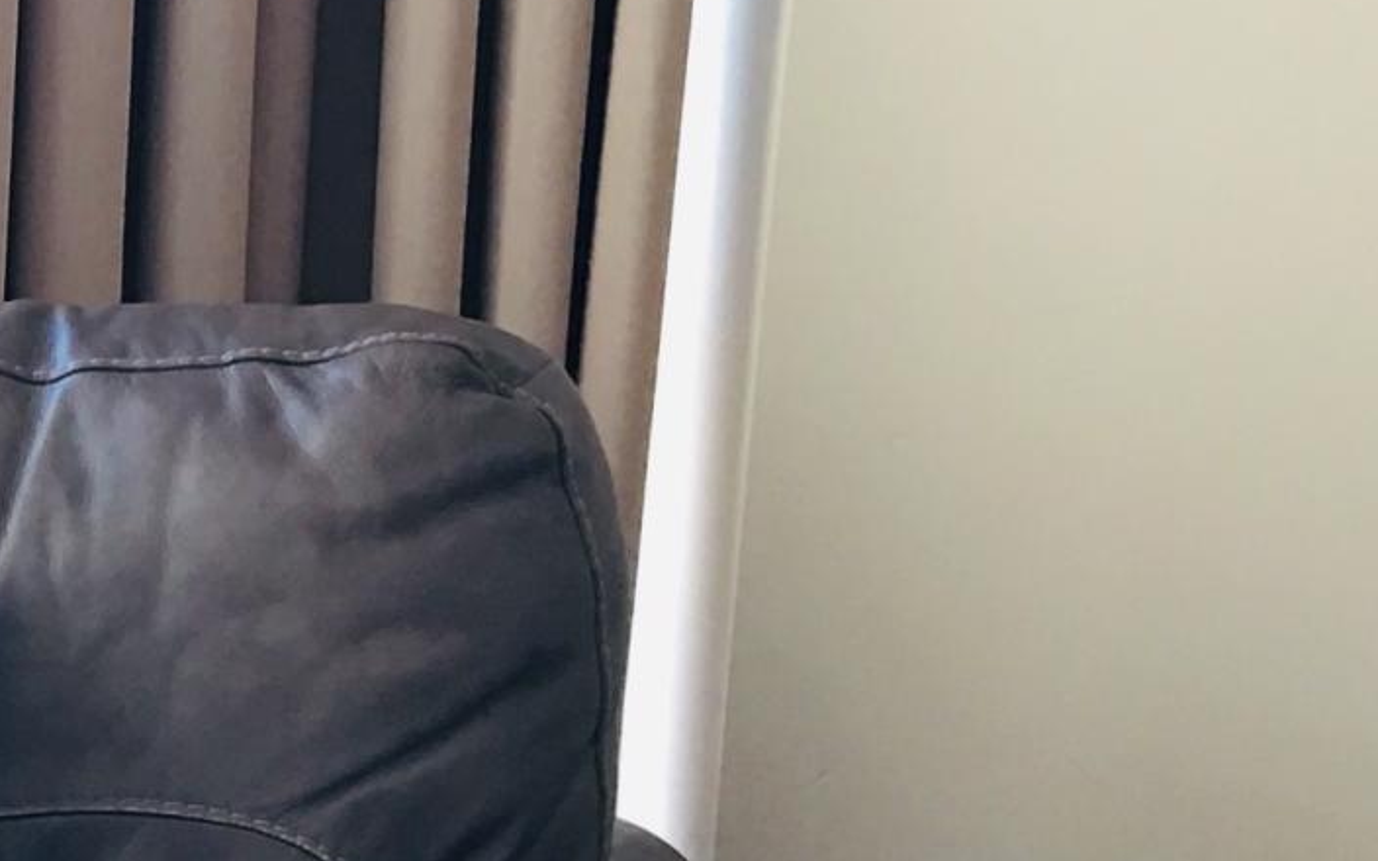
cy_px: 1201
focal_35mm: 131
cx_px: -337
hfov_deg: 15.3
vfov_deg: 9.8
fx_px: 4920
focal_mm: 4.15
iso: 25
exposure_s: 1/30
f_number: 2.2
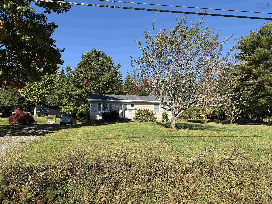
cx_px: 136
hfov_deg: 71.6
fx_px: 189
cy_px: 102
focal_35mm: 24
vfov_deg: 56.8
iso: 80
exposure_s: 1/2703
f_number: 1.78
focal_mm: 6.76
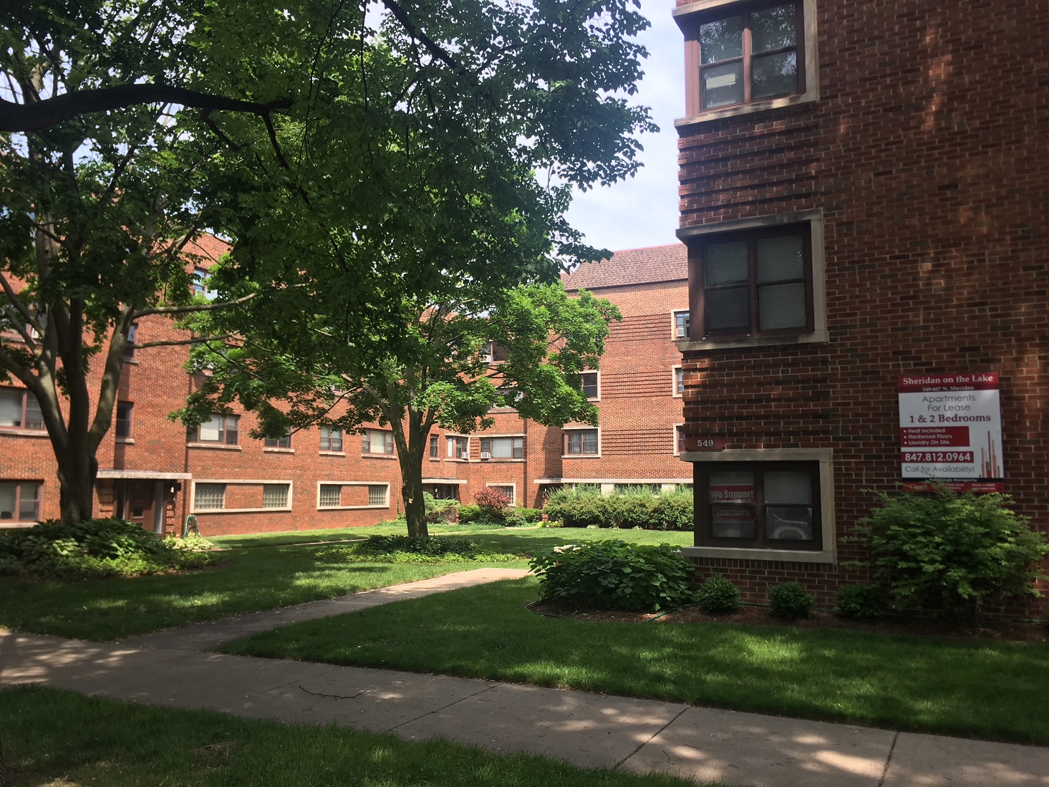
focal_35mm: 29
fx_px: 879
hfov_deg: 61.7
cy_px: 394
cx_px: 524
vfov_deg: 48.2
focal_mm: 4.15
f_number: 2.2
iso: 25
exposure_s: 1/331
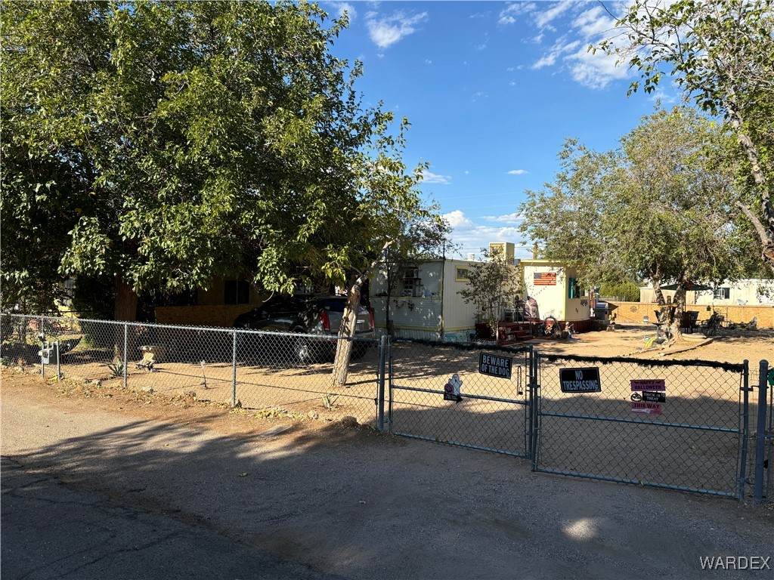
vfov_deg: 53.1
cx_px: 387
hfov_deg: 67.3
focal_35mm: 26
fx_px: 581
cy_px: 290
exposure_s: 1/2062
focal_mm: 5.96
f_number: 1.6
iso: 50
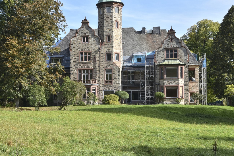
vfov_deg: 21.2
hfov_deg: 31.4
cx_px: 114
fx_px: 416
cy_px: 70
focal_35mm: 64
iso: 200
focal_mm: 34
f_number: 8
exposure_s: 1/250
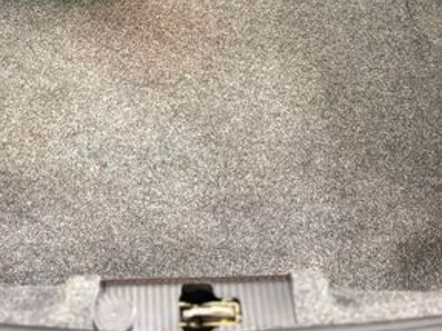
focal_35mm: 58
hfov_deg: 32.9
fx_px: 740
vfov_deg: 24.3
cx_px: 142
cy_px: 14
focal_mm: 5.96
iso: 500
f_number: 1.6
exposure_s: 1/60
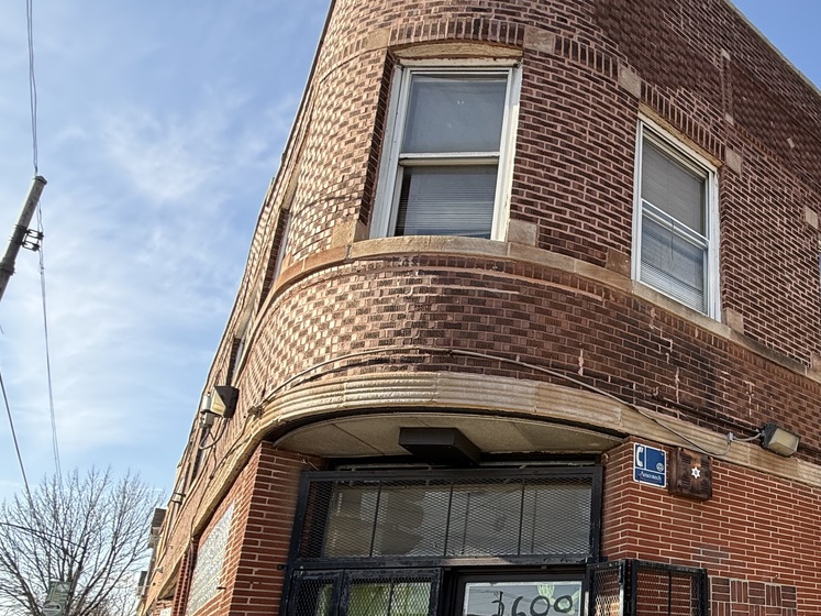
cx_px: 751
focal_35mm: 27
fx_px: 640
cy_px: 503
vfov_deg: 48.1
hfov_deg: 55.8
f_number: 2.2
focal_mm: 2.22
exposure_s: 1/419
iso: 64
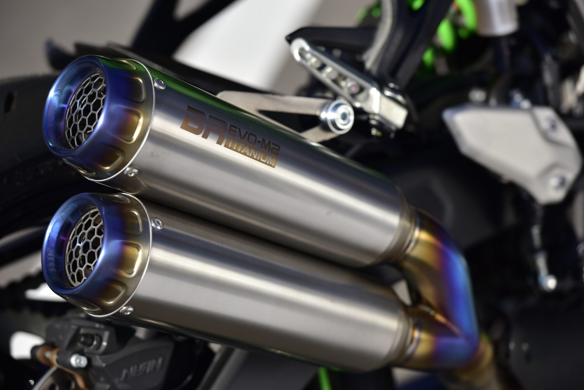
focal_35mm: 170
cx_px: 292
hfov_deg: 12.1
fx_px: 2759
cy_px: 195
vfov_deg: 8.1
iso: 160
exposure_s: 1/1600
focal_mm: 170
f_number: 5
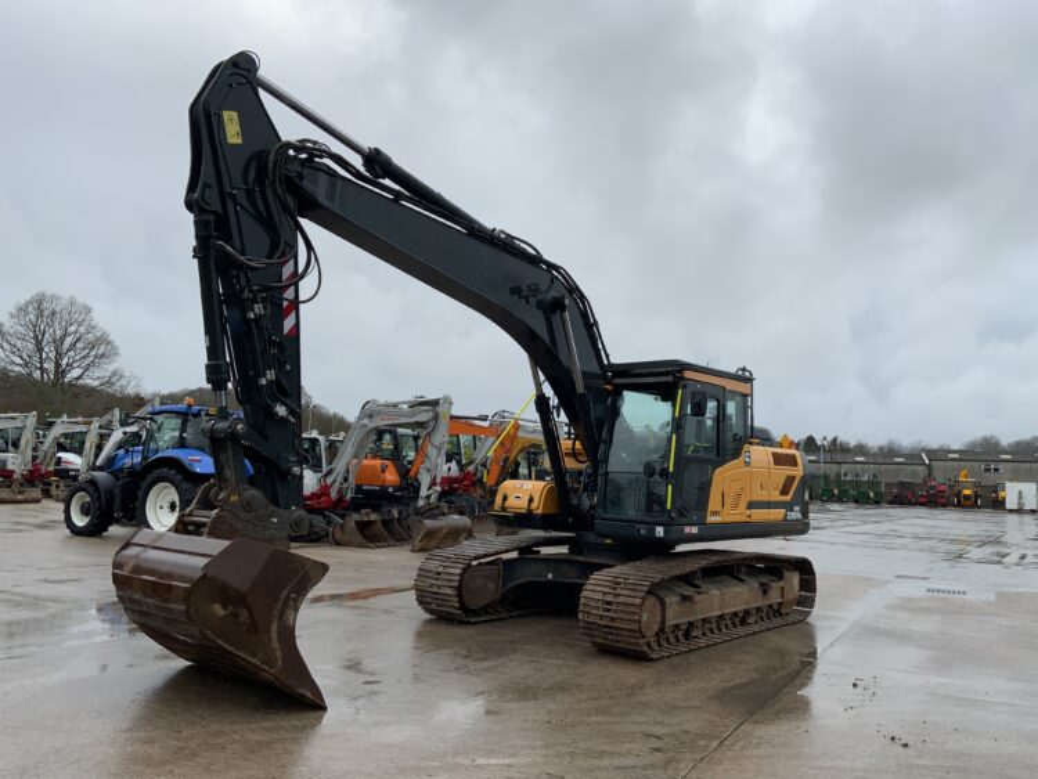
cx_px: 519
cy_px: 390
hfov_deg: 61.6
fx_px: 870
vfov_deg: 48.3
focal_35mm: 29
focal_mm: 3
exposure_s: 1/929
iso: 16
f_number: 1.8
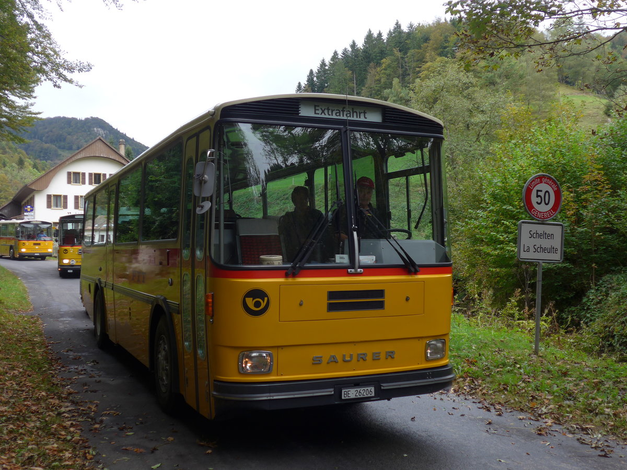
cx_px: 314
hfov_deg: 47.9
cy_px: 235
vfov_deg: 36.8
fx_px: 706
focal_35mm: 39
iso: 80
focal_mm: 8
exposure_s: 1/125
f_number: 2.8
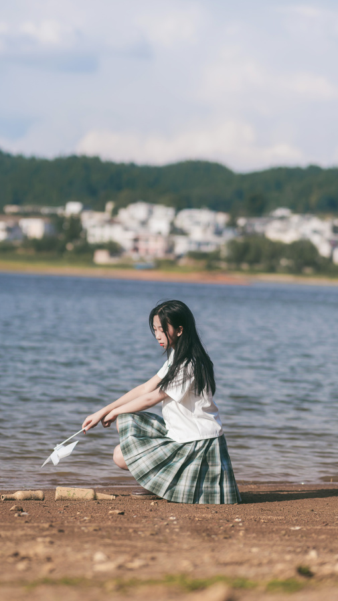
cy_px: 240
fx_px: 1896
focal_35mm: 119
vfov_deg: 18.0
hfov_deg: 10.2
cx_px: 145
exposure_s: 1/1250
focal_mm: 85
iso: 80
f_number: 2.2
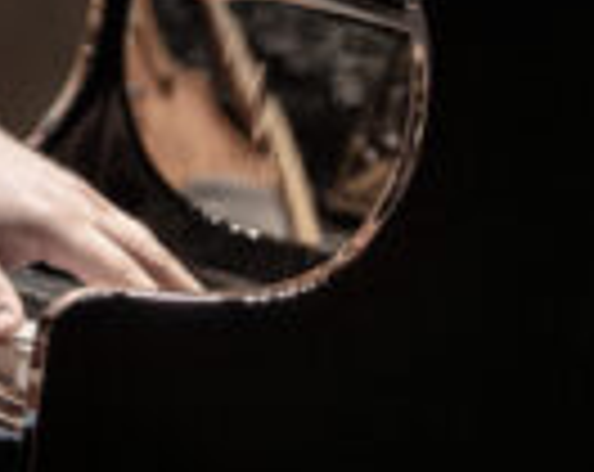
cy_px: -276
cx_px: -306
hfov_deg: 0.9
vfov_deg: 0.7
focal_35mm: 2059
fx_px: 36117
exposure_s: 1/400
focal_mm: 400
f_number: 6.3
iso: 3200
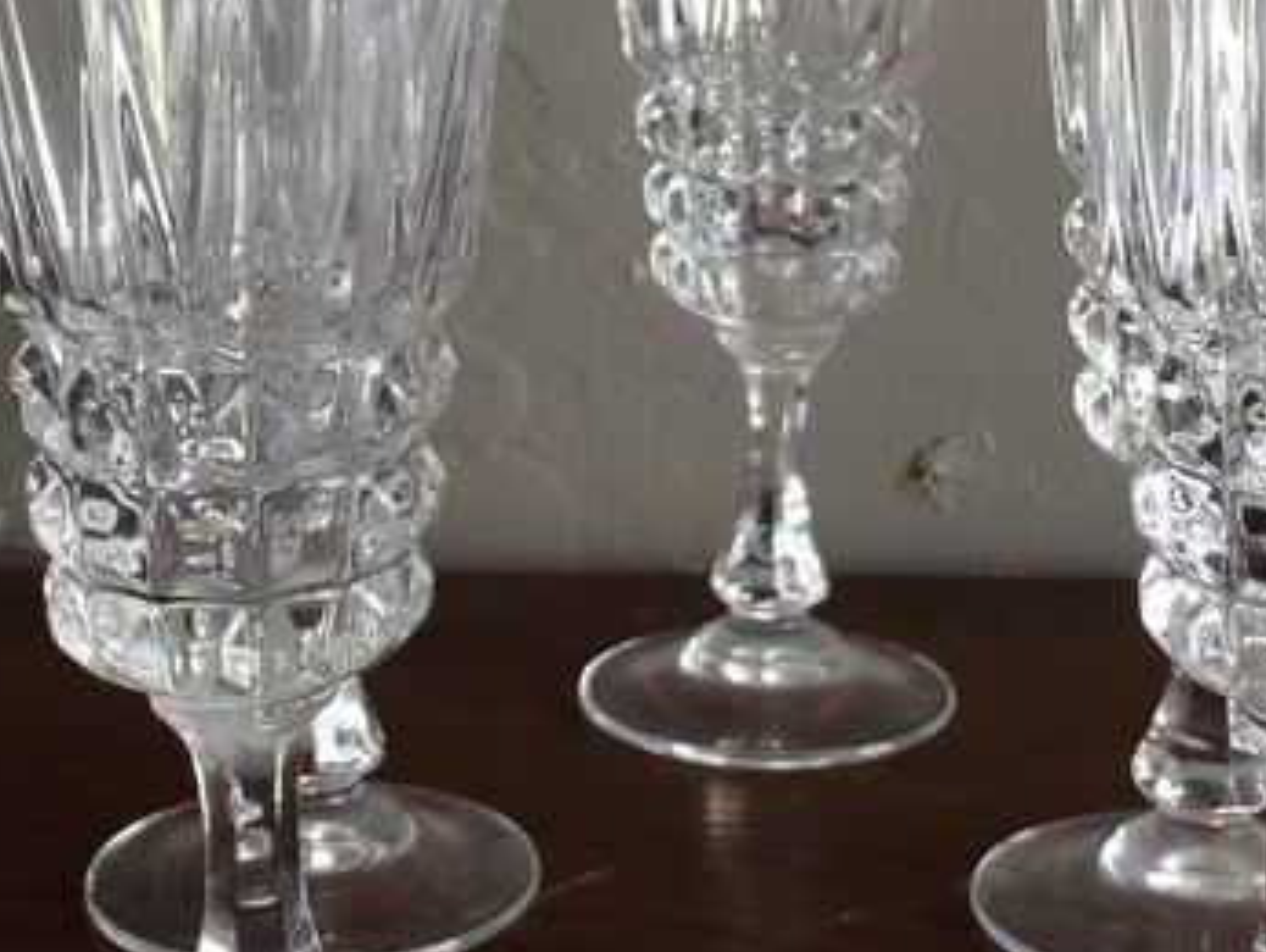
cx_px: 710
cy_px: 350
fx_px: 2855
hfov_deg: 25.0
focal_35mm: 78
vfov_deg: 18.9
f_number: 2.2
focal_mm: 4.12
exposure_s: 1/40
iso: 40
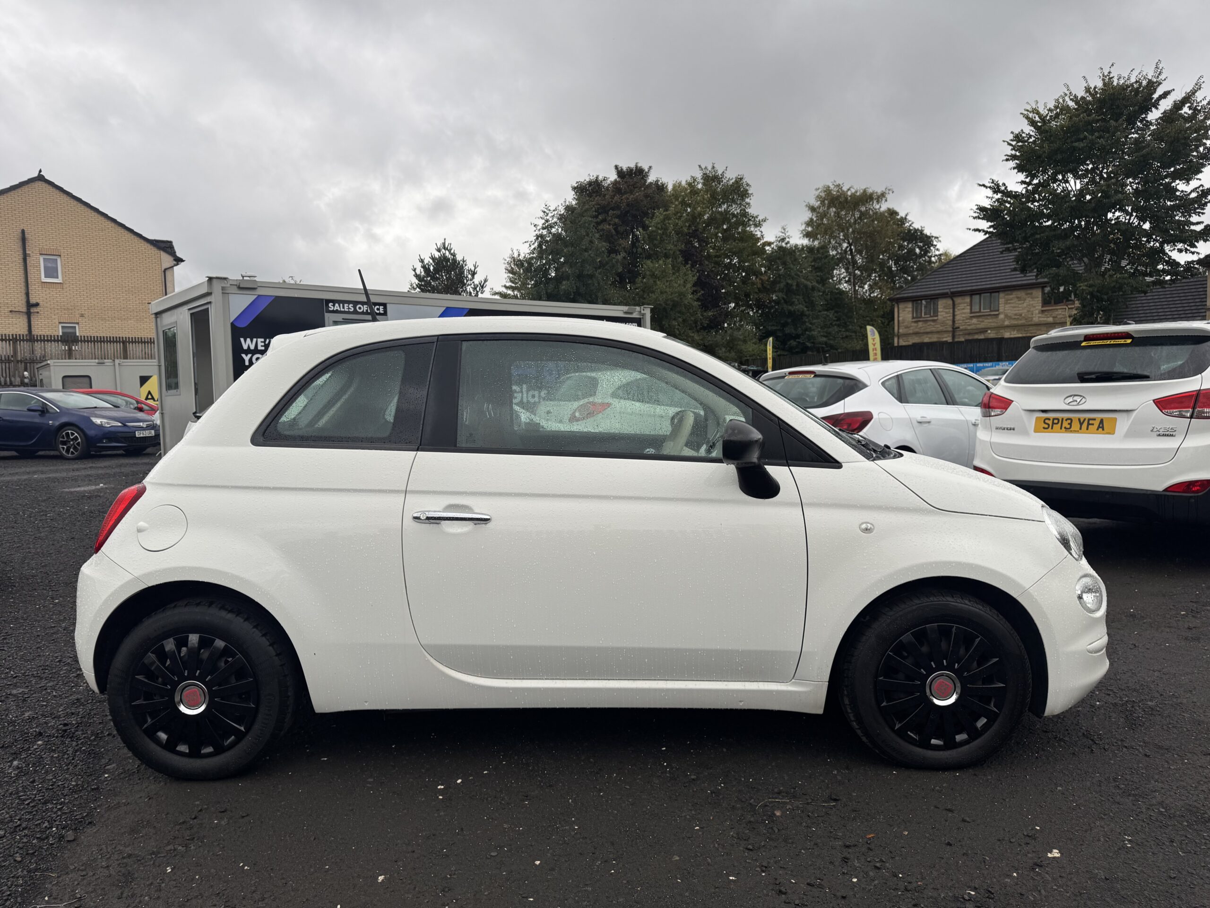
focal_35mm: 24
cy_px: 454
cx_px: 605
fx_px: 839
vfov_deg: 56.8
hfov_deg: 71.6
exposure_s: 1/782
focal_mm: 6.76
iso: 80
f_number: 1.78
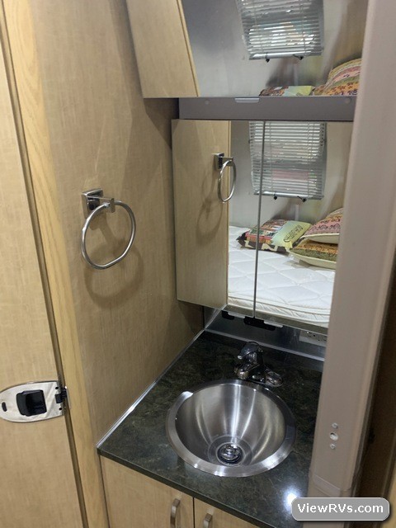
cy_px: 264
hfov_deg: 53.1
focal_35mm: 26
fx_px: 397
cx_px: 198
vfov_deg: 67.3
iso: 500
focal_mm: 4.25
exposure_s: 1/27
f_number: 1.8
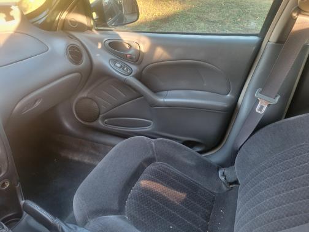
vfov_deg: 53.1
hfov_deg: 67.3
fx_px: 232
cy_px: 116
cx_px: 154
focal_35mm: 26
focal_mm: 5.4
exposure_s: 1/40
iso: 200
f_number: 1.8
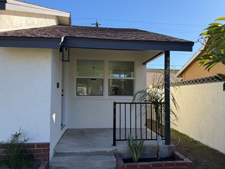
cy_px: 87
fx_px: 176
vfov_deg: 51.4
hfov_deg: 65.3
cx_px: 115
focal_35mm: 27
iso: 80
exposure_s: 1/1618
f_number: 1.78
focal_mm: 6.76
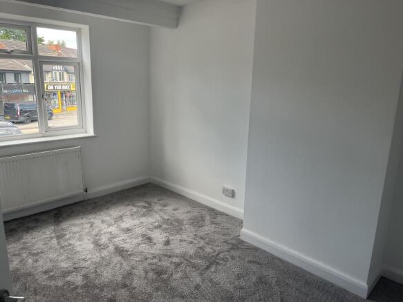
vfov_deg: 53.0
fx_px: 303
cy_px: 151
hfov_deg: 67.3
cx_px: 202
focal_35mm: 26
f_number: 1.6
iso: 32
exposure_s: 1/133
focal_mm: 5.1
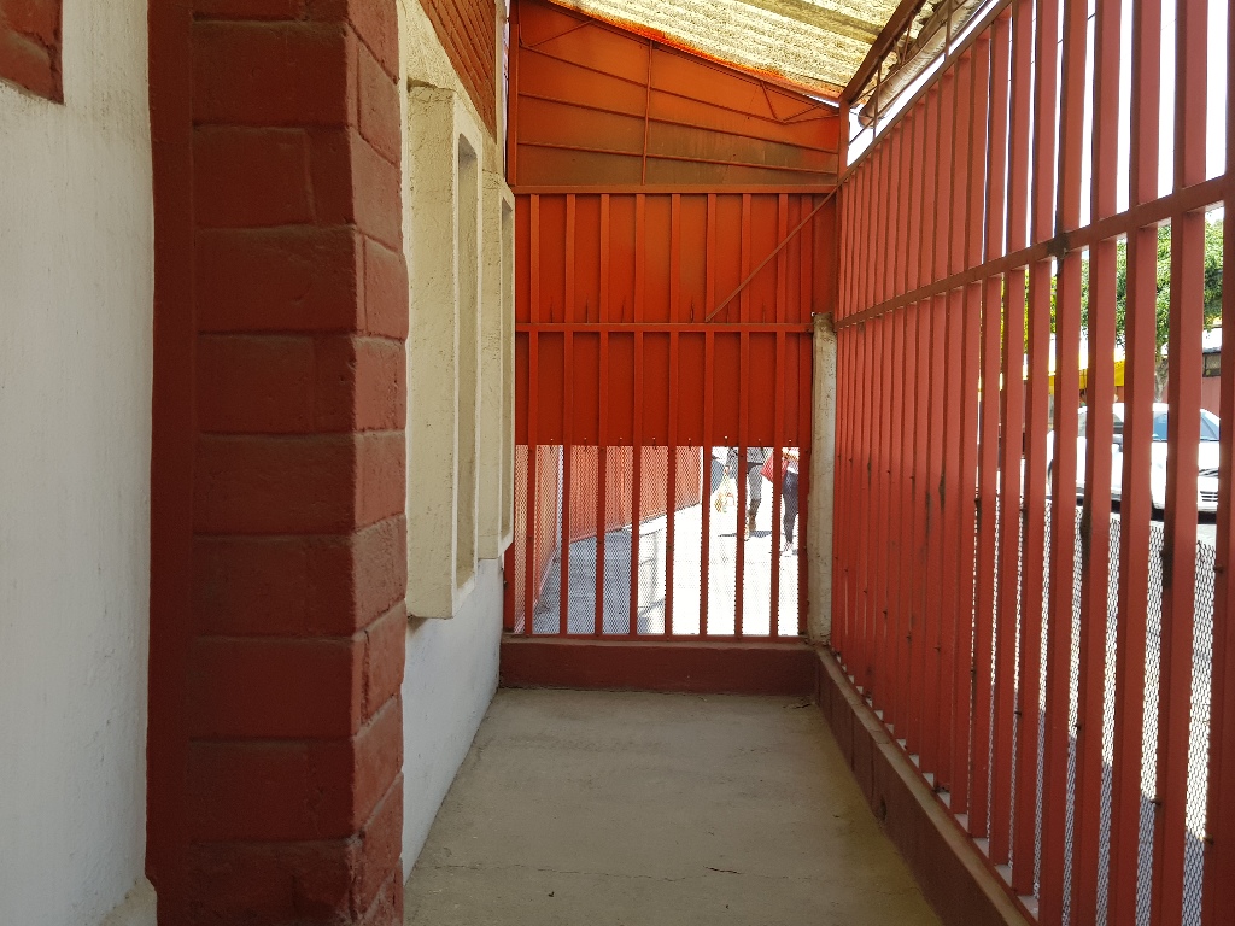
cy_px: 463
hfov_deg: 67.3
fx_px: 928
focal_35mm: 26
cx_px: 618
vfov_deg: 53.1
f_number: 1.7
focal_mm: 4.2
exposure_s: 1/317
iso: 40
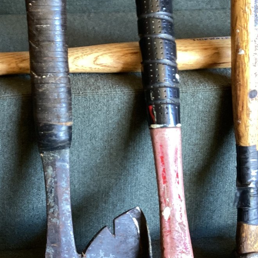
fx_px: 531
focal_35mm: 63
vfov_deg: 27.0
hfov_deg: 27.2
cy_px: 73
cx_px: 89
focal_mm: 3.3
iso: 160
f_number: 2.4
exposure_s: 1/50
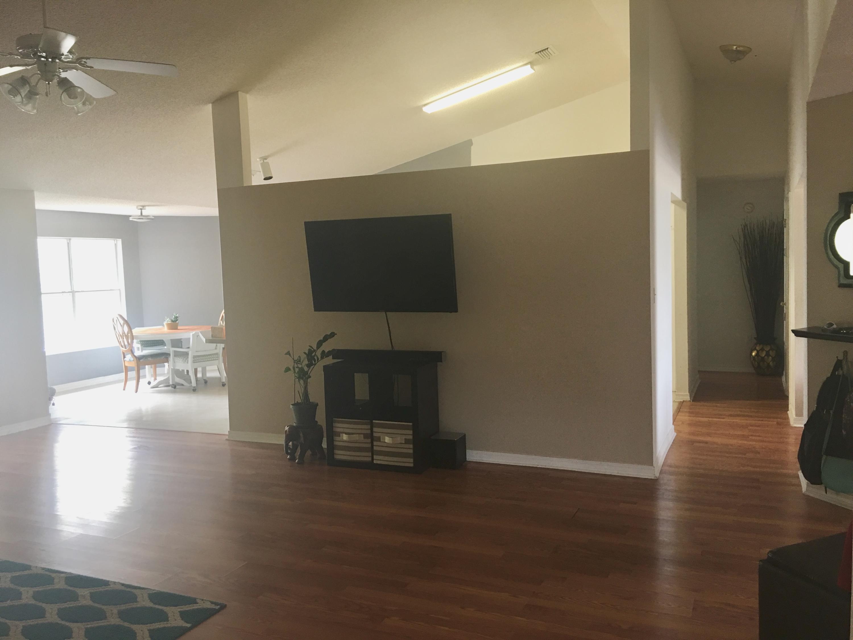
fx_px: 715
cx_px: 426
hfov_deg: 61.7
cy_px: 320
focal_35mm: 29
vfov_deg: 48.2
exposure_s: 1/15
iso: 40
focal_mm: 4.15
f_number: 2.2
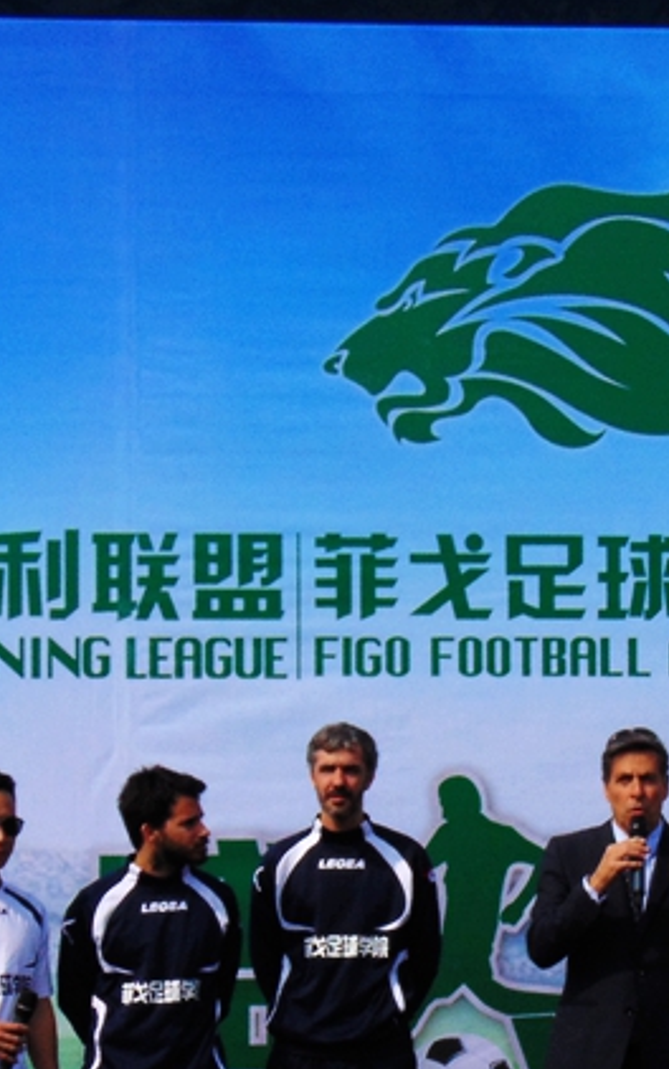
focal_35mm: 113
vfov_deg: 18.3
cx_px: 570
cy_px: 774
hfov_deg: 11.5
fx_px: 3294
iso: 80
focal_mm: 9
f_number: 9
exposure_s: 1/500
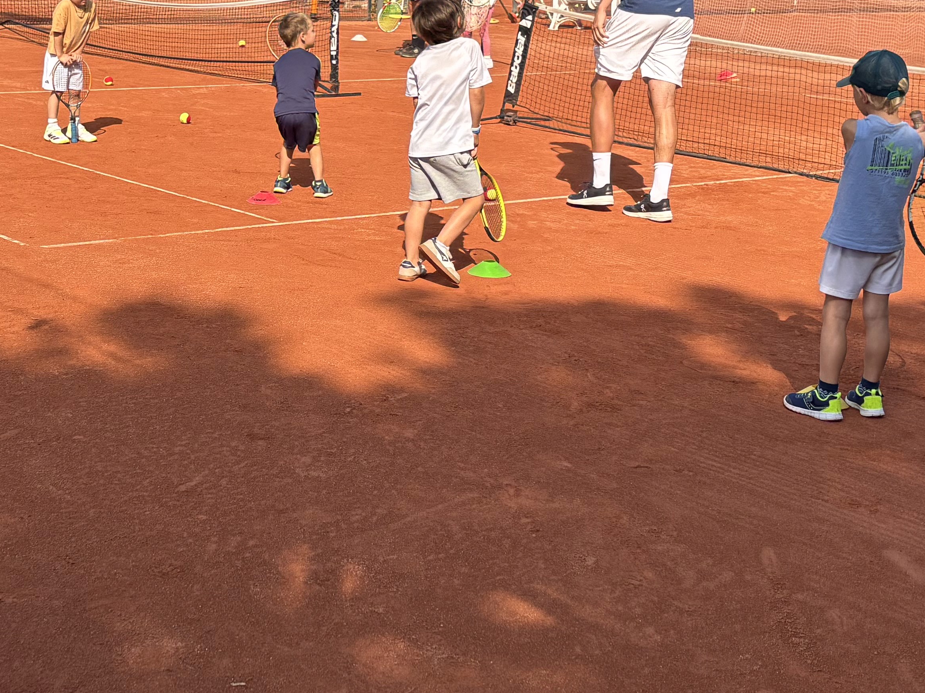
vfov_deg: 22.8
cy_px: 230
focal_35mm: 64
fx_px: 1710
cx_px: 231
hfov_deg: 29.8
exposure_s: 1/2857
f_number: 1.6
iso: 50
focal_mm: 5.96
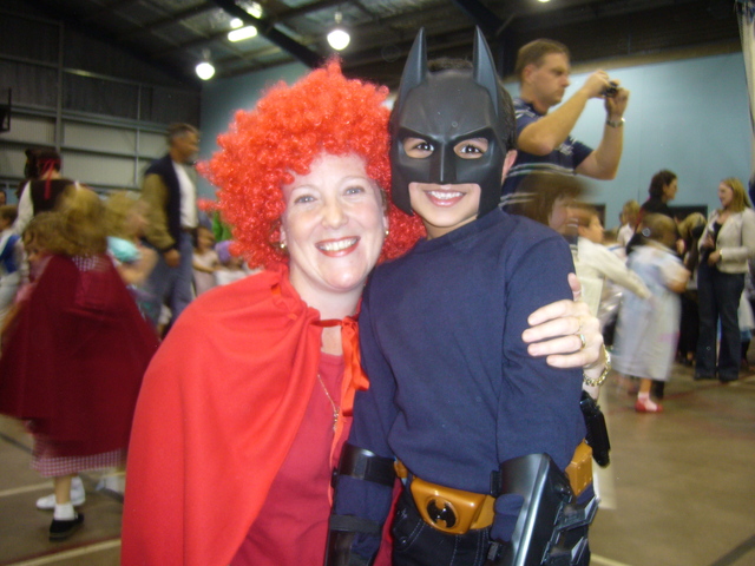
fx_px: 763
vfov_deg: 40.7
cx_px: 378
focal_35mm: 35
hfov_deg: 52.6
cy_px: 283
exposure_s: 1/8
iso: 100
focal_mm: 5.8
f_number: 2.8
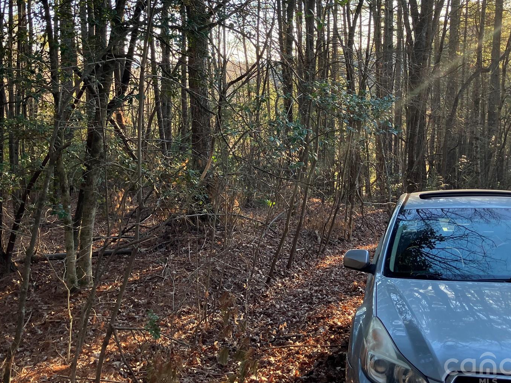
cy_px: 112
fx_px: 620
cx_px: 273
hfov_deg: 44.8
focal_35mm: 42
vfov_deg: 33.9
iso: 64
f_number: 1.8
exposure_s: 1/121
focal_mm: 3.99
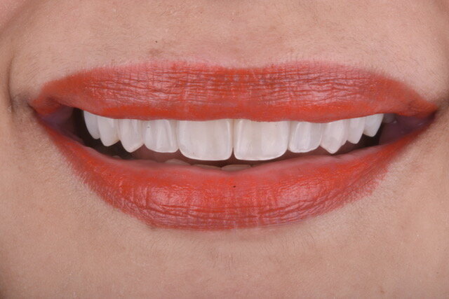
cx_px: 224
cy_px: 150
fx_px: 1965
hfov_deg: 13.0
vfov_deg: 8.7
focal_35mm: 158
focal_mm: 105
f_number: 40
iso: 100
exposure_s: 1/200
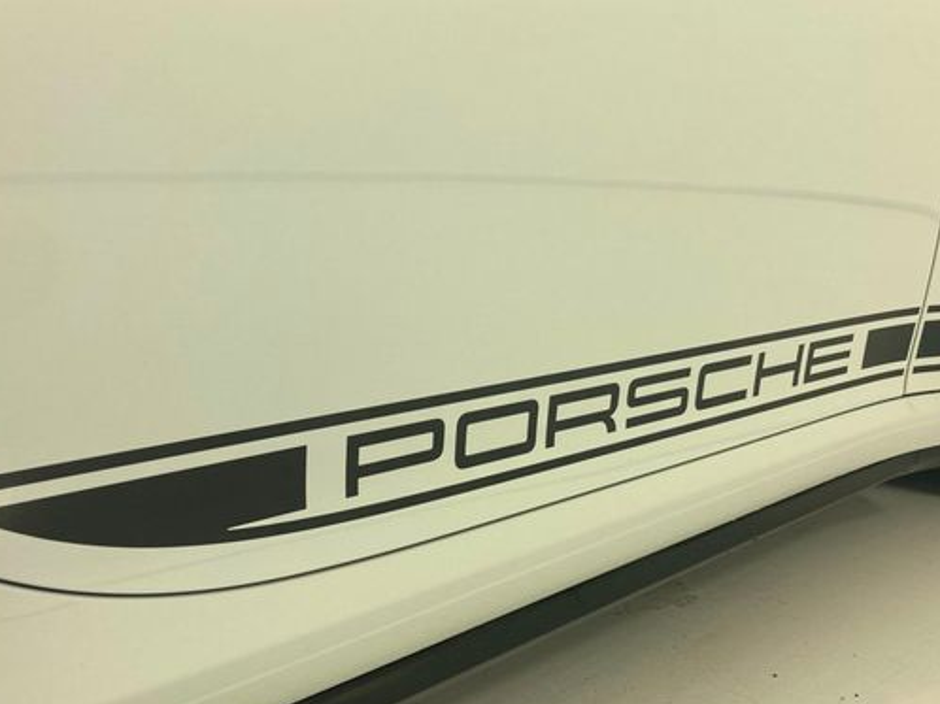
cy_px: 391
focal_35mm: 36
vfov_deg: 39.6
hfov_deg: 51.4
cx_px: 491
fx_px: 977
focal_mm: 3.99
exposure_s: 1/453
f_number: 1.8
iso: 20
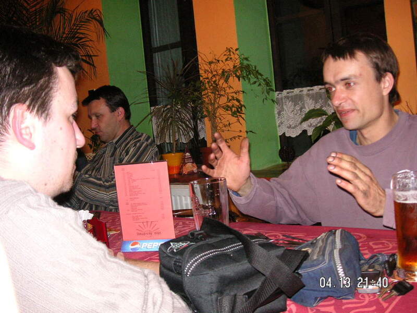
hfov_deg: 50.1
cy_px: 156
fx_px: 446
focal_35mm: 37
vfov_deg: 38.7
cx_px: 208
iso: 160
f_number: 2.8
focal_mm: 6.1
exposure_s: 1/45
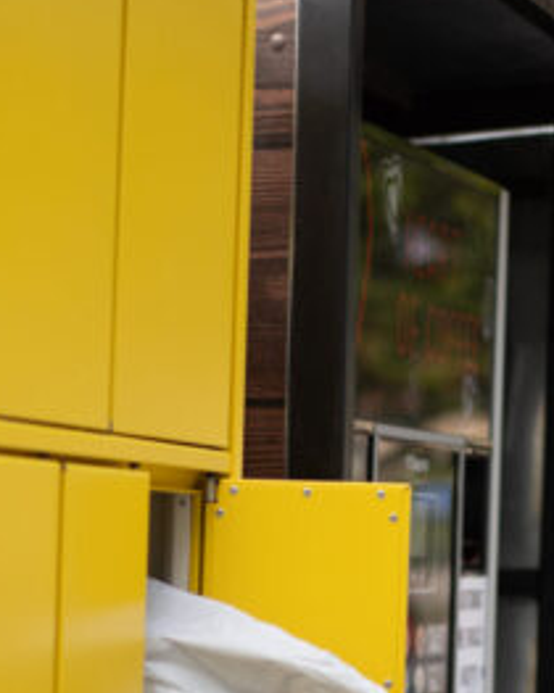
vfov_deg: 14.9
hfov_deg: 12.0
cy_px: 610
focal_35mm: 128
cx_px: 219
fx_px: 2626
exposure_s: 1/1600
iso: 100
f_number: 1.8
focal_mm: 35
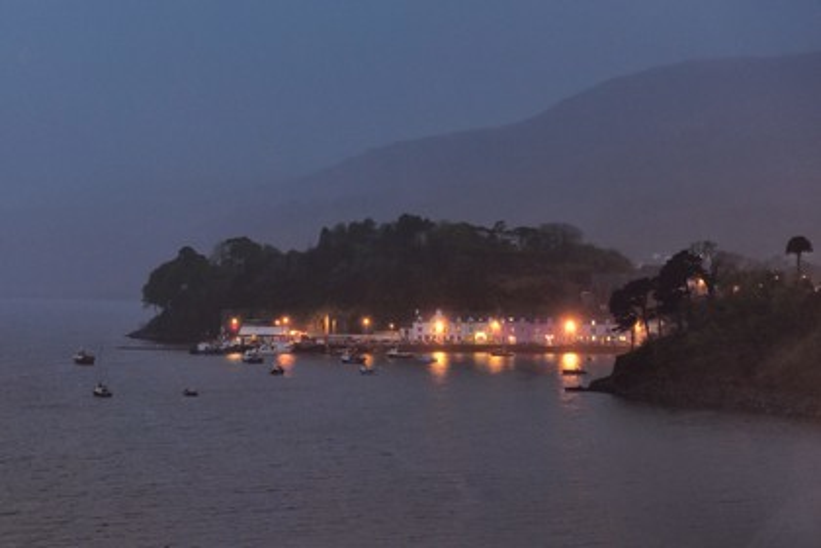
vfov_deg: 19.5
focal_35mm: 70
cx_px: 410
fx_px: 1596
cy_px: 274
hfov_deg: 28.8
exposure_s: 1/6
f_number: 8
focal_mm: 70
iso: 1250
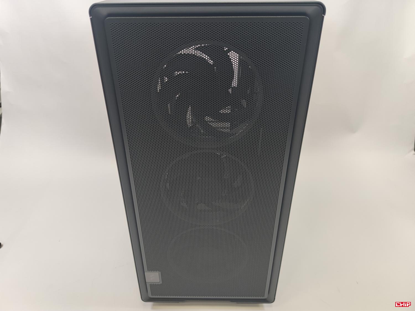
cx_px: 208
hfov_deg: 69.4
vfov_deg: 54.9
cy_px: 156
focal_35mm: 25
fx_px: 300
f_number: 1.85
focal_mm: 6.78
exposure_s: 1/100
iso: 79
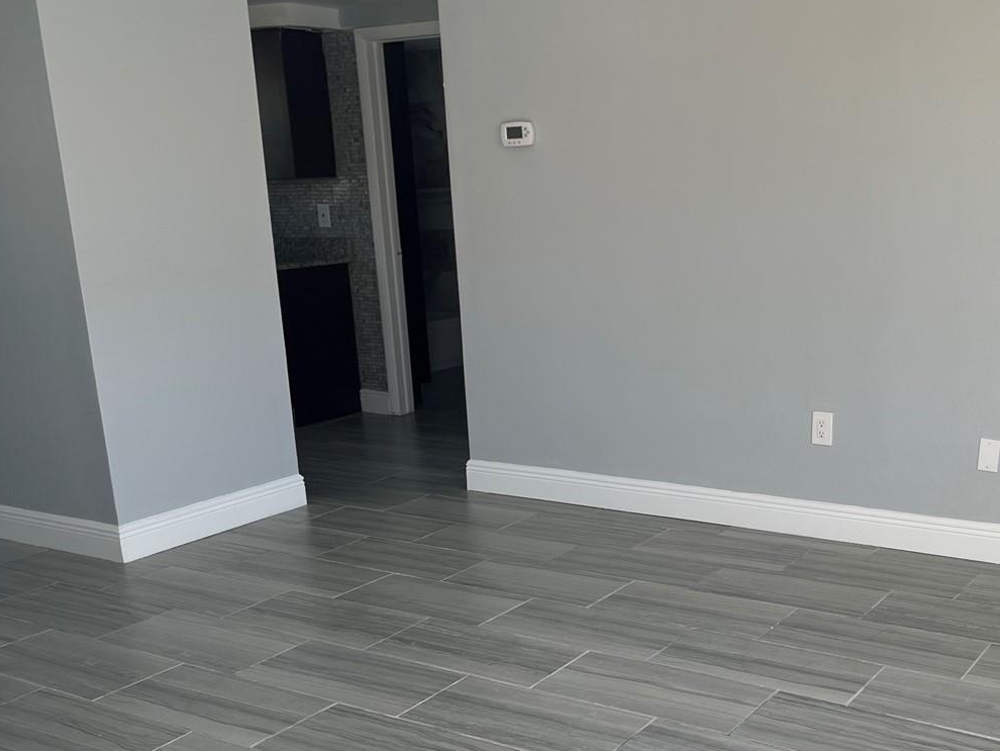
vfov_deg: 33.9
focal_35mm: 42
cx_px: 669
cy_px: 529
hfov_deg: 44.1
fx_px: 1214
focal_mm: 5.1
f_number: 1.6
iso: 50
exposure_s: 1/345
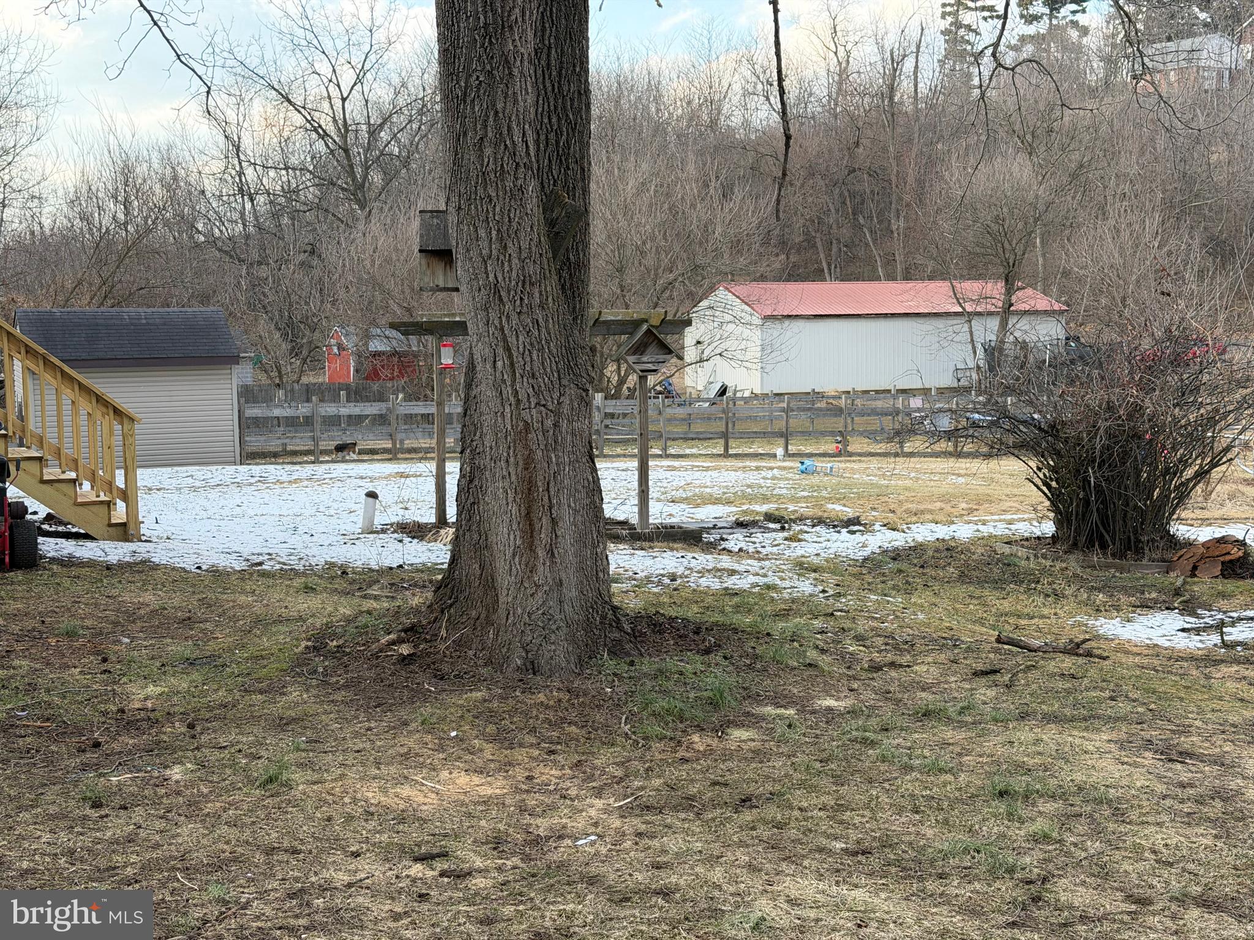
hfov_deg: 39.7
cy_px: 470
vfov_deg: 30.3
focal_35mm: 48
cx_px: 627
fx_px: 1739
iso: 100
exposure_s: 1/846
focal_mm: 6.76
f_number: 1.78
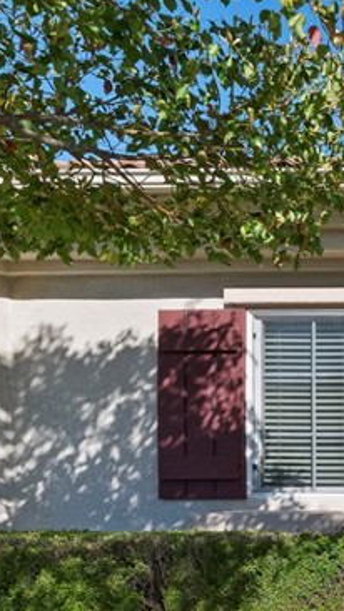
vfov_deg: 47.5
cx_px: 832
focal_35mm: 41
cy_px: 458
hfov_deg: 15.1
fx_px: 665
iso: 500
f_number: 22
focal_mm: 14
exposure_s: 1/200
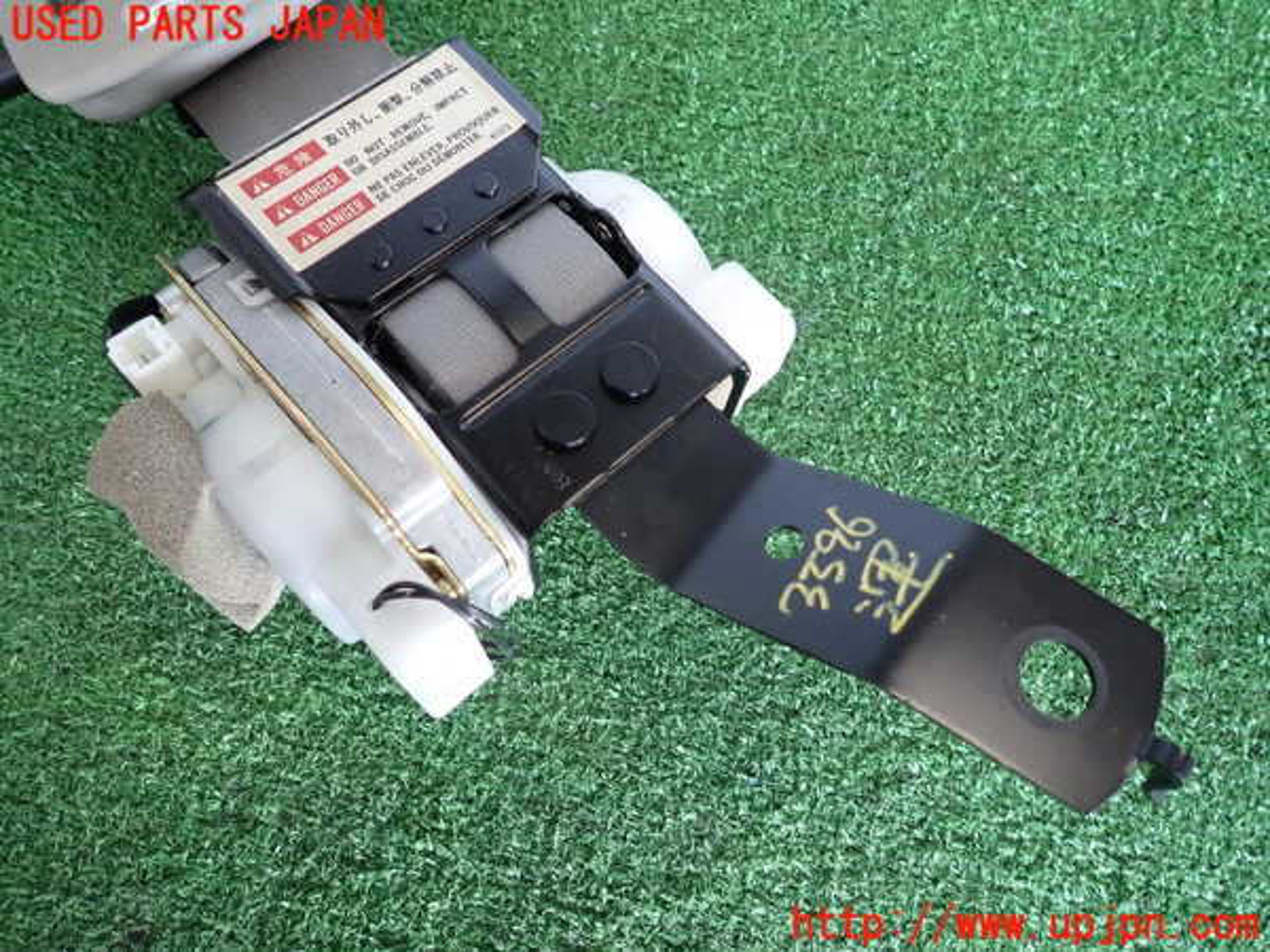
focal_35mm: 25
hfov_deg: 69.4
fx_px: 917
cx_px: 635
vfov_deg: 54.9
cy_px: 476
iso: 200
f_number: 2
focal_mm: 4.5
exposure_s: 1/60
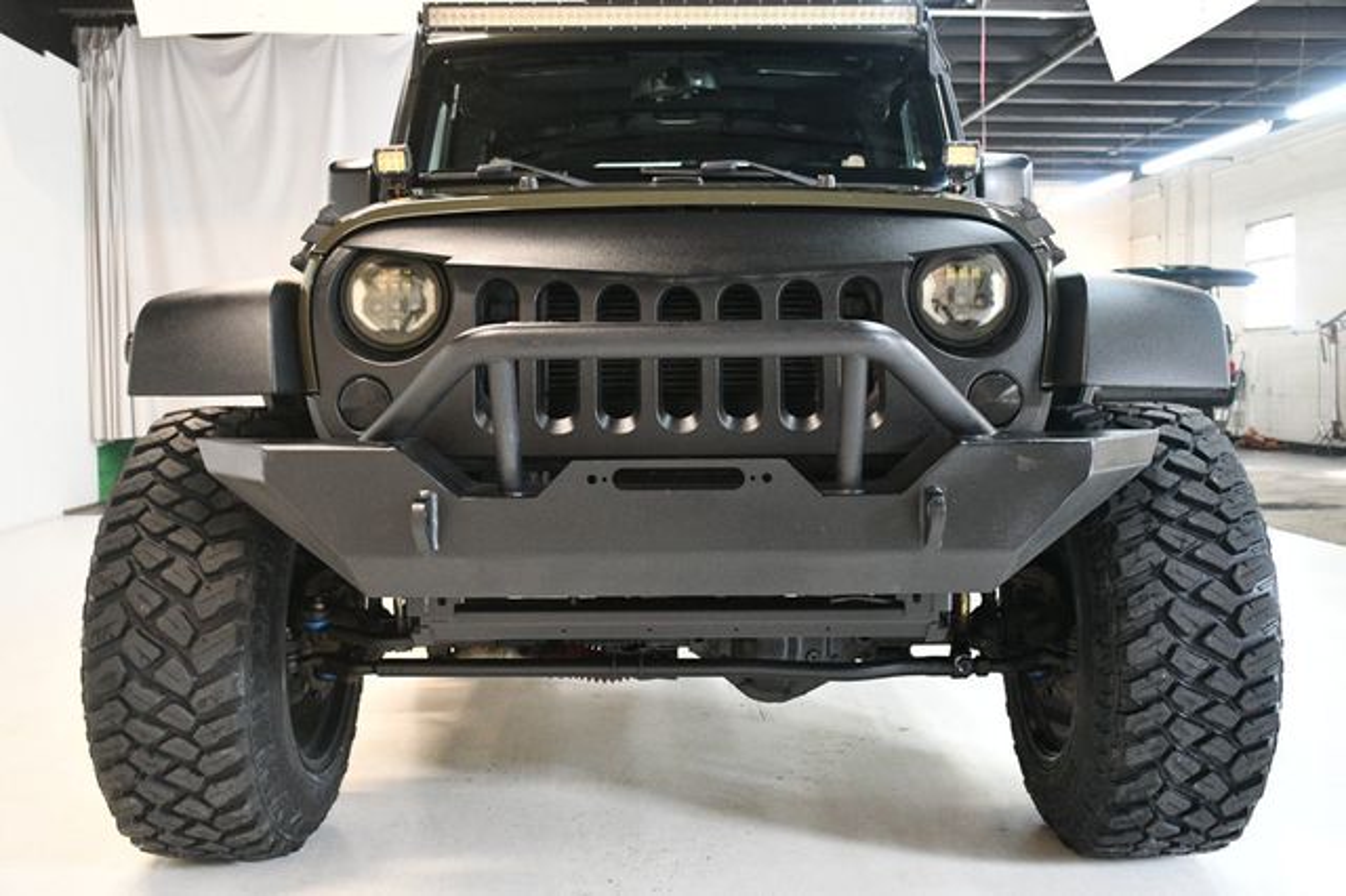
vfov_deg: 36.8
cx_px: 673
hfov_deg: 53.2
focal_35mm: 36
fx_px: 1345
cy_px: 448
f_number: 3.8
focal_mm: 24
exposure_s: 1/100
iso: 3200
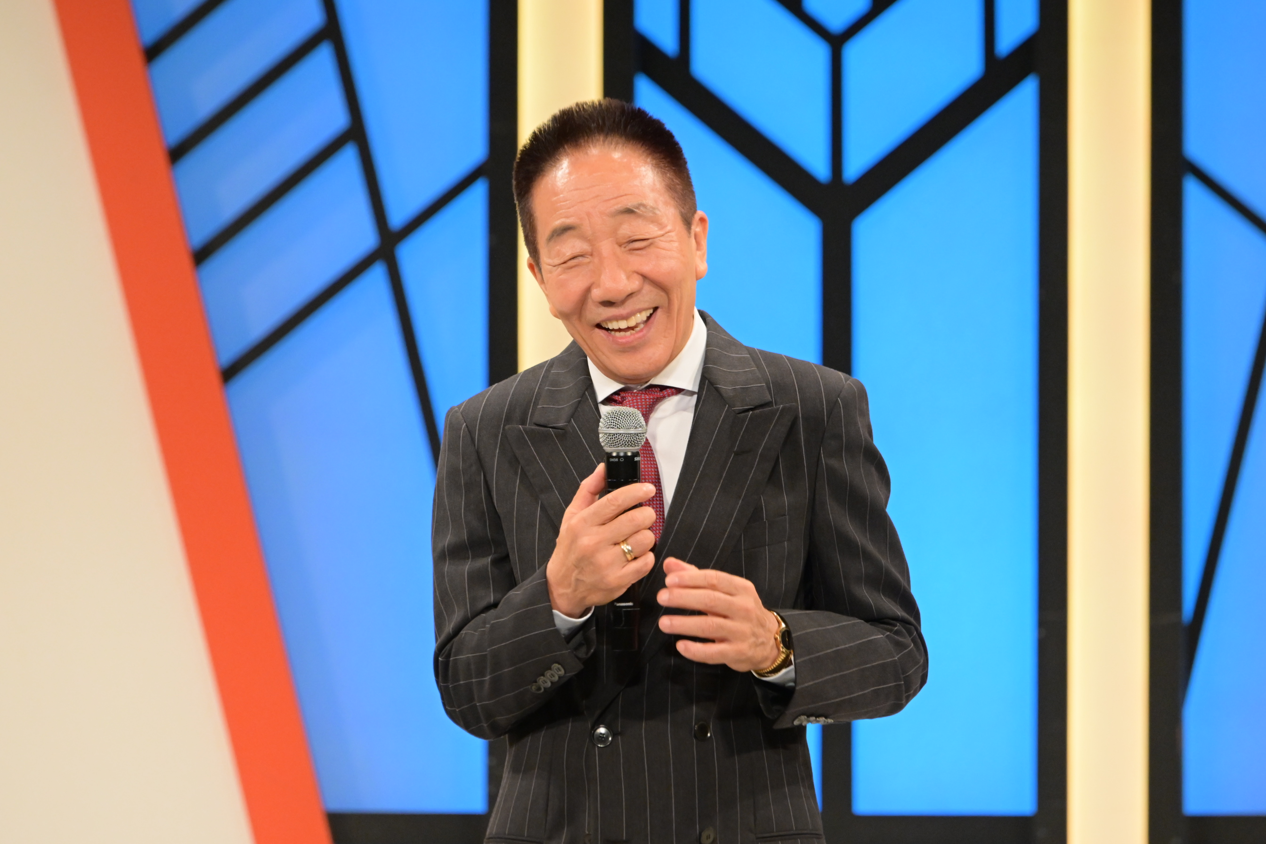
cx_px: 633
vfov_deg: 2.8
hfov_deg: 4.2
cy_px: 422
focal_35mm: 495
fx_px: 17406
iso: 2500
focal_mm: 330
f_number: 5.6
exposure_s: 1/200
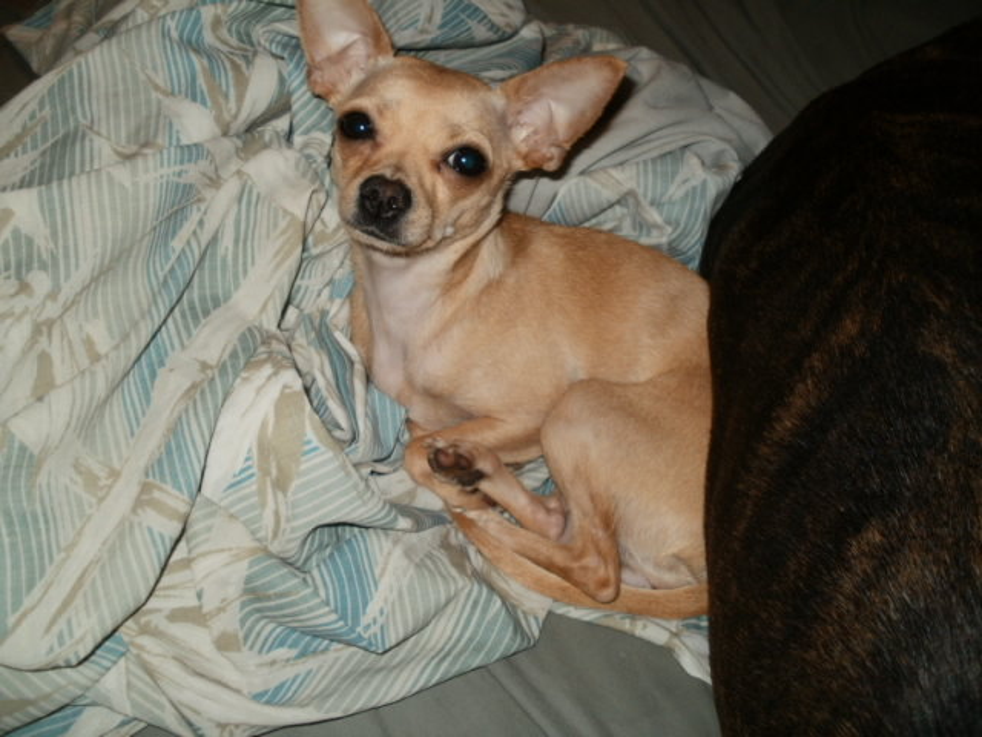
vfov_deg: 39.7
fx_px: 1021
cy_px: 368
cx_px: 491
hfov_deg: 51.4
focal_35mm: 36
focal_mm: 6.3
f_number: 3.5
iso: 125
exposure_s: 1/30
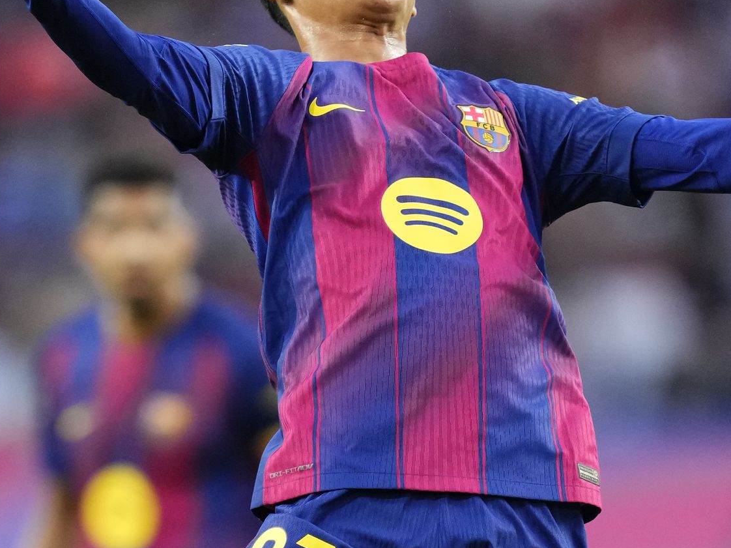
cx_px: 473
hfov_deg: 3.2
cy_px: 221
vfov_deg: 2.4
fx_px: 13027
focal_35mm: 617
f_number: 2.8
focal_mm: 400
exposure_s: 1/2000
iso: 2500
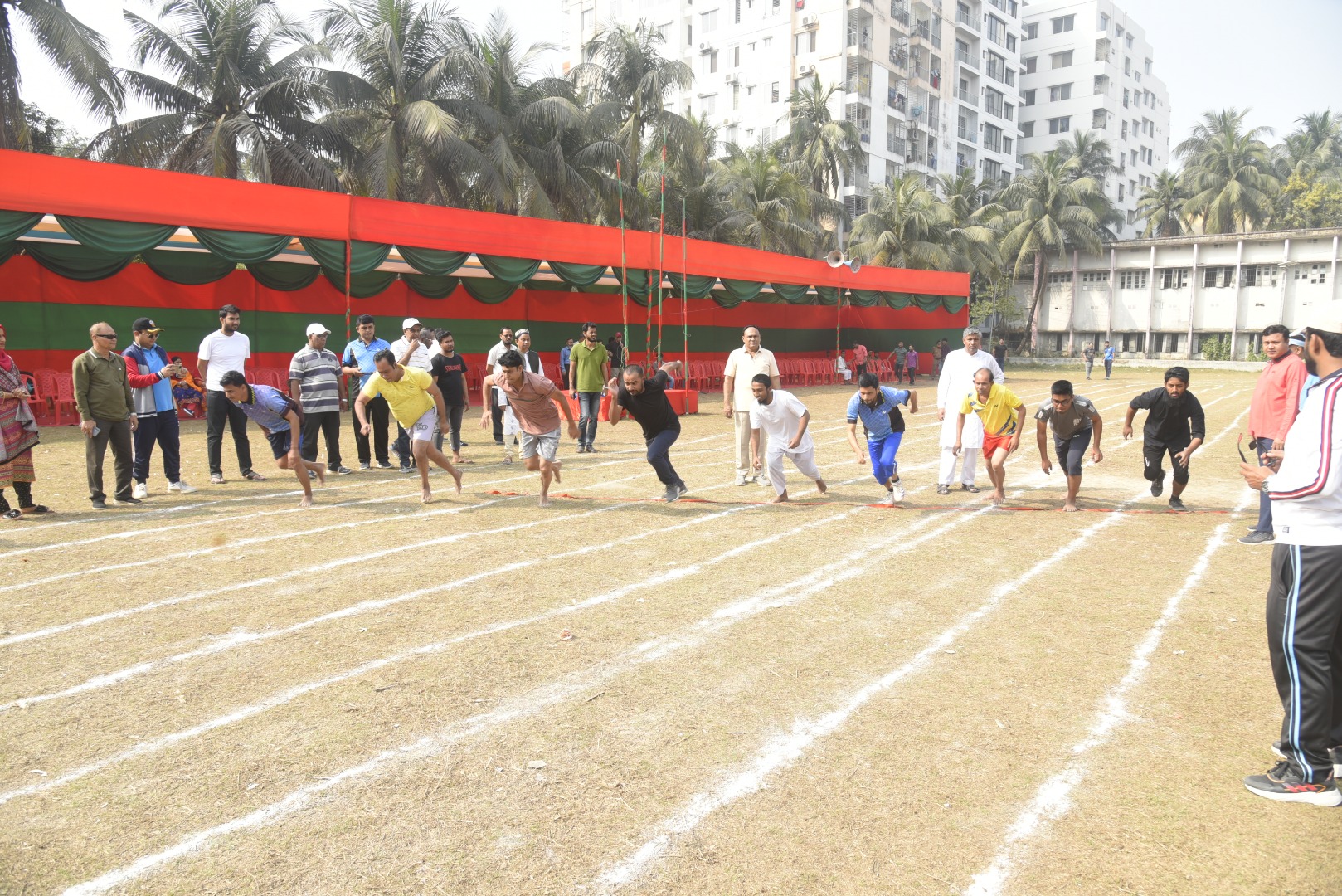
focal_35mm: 24
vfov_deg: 53.2
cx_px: 671
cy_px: 448
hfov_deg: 73.7
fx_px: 895
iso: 200
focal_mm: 24
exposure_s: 1/200
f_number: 6.3
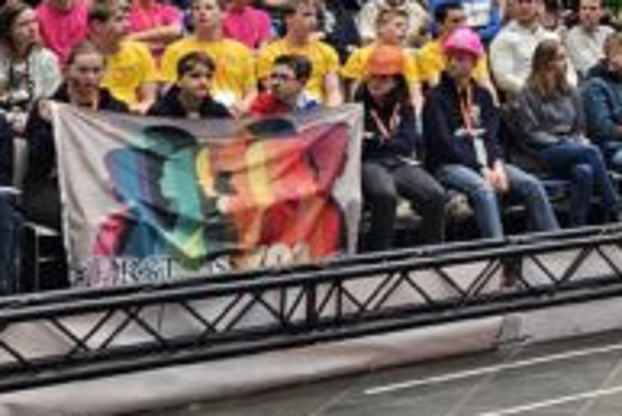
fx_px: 1643
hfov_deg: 19.0
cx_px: 912
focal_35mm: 95
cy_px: -106
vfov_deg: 13.9
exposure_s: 1/100
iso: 125
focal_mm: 5.4
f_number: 1.8
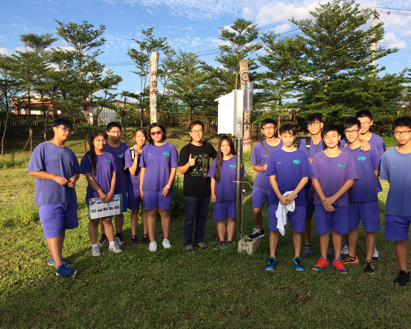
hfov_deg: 57.1
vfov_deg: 47.1
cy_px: 164
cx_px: 225
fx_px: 377
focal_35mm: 31
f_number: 2.2
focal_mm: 4.15
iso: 32
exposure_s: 1/1325
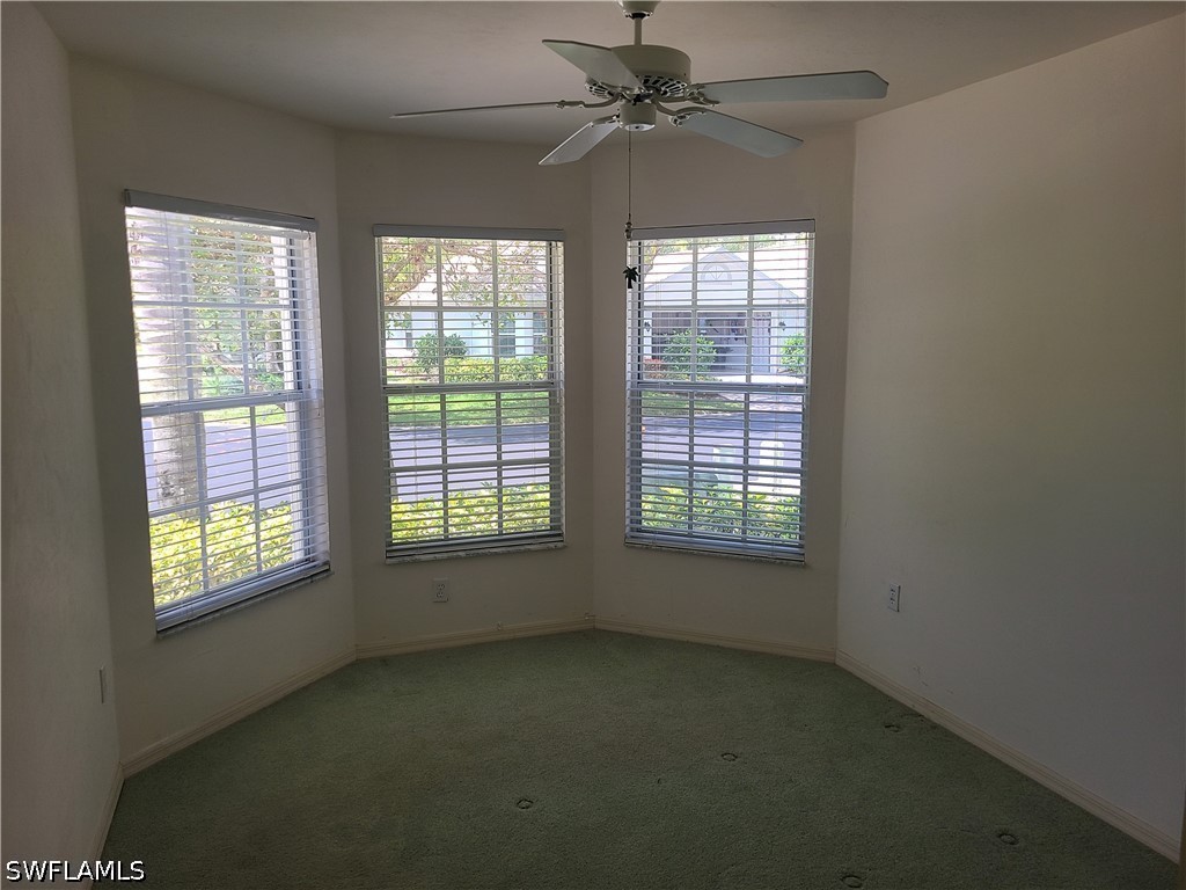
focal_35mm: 26
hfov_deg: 67.3
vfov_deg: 53.1
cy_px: 445
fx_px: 891
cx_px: 593
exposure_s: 1/120
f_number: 1.8
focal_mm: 5.4
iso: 64
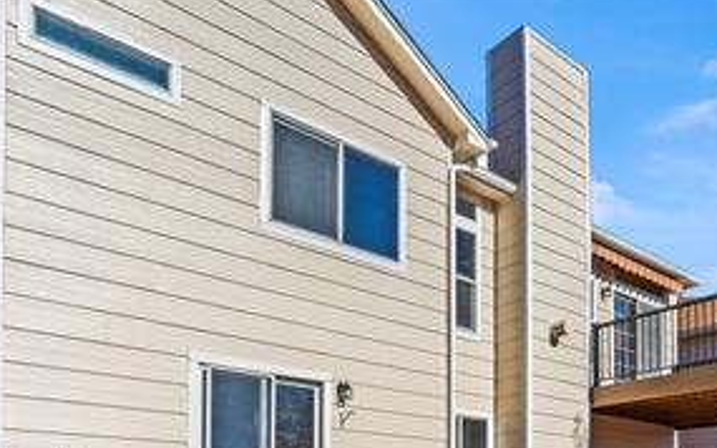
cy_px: 518
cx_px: 392
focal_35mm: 32
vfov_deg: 33.2
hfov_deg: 59.6
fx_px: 625
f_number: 8
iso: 500
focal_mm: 14
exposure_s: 1/640
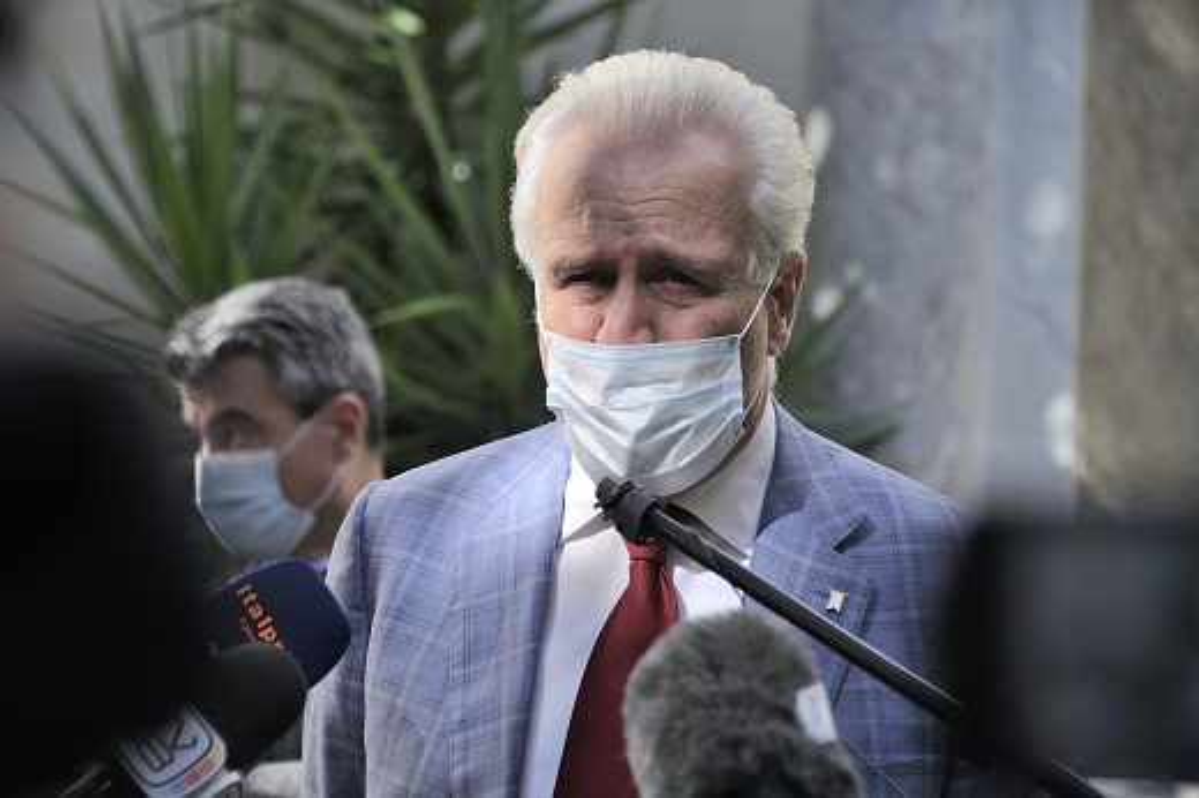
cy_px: 399
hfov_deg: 15.2
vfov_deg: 10.1
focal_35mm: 135
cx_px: 600
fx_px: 4493
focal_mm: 135
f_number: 5.6
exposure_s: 1/400
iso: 400
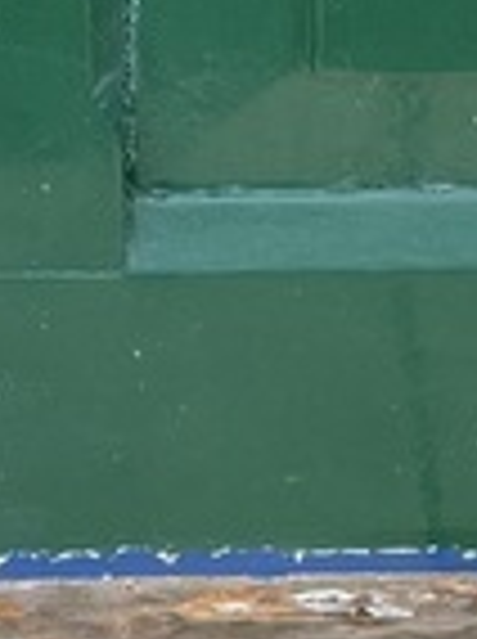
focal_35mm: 196
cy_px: -722
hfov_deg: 7.5
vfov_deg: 9.3
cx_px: 22
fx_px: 3612
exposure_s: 1/121
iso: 32
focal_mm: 4.2
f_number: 1.6
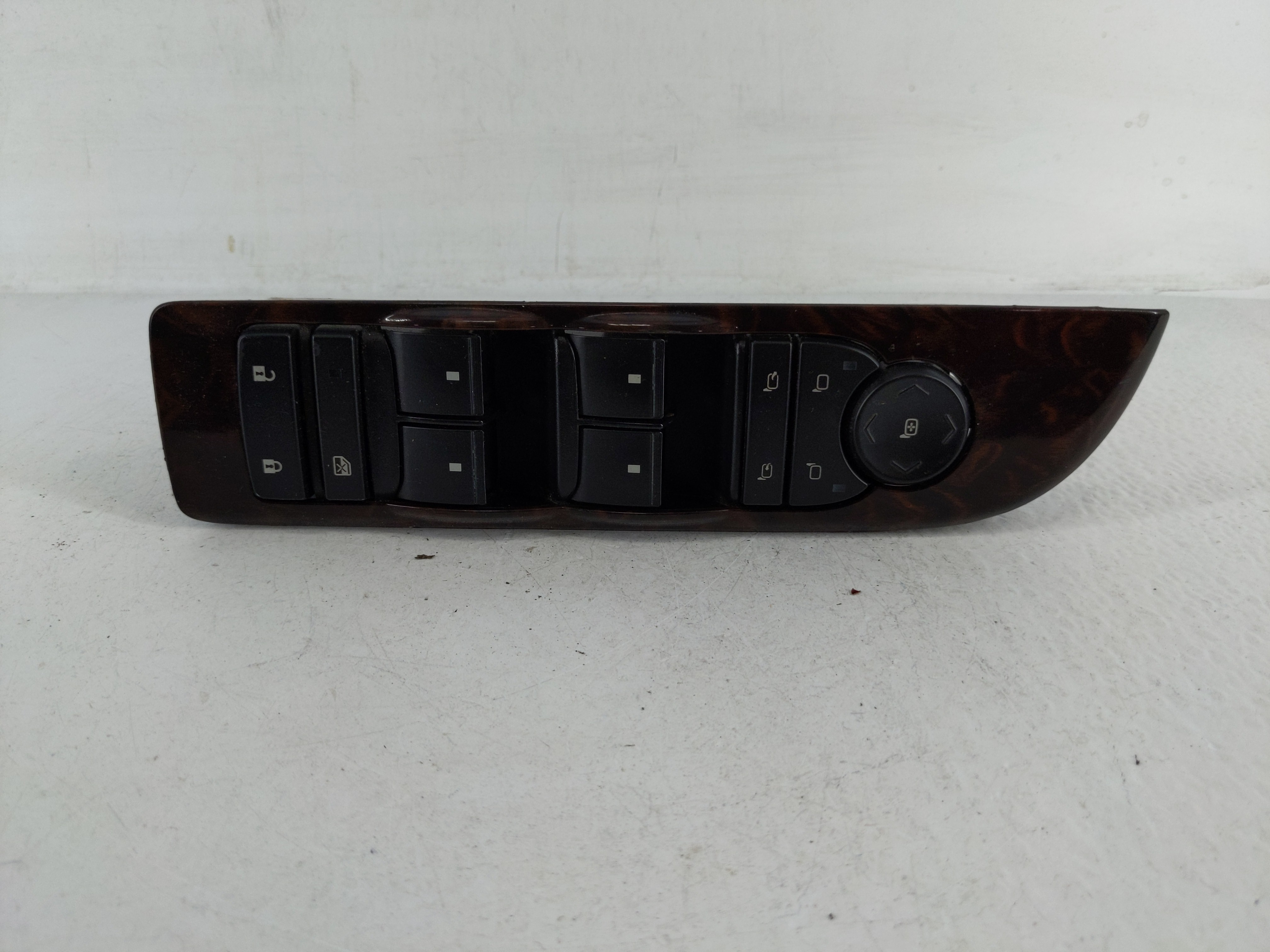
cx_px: 635
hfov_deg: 69.4
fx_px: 917
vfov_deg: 54.9
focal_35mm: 25
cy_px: 476
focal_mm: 4.38
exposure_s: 1/124
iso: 57
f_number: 1.73
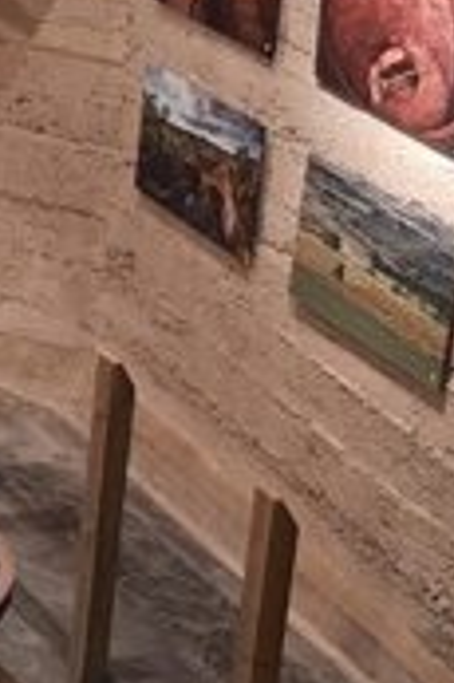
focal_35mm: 112
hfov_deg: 11.5
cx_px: -316
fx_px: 2123
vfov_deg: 18.3
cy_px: 268
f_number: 1.7
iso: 200
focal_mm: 3.93
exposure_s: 1/50
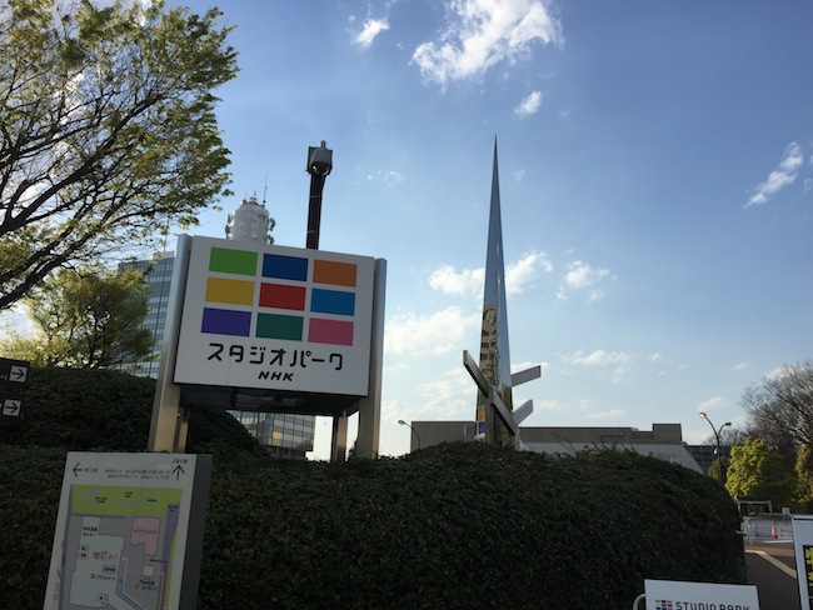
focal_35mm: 29
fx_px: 681
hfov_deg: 61.6
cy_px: 305
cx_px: 406
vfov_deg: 48.3
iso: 32
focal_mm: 4.15
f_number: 2.2
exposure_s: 1/2083
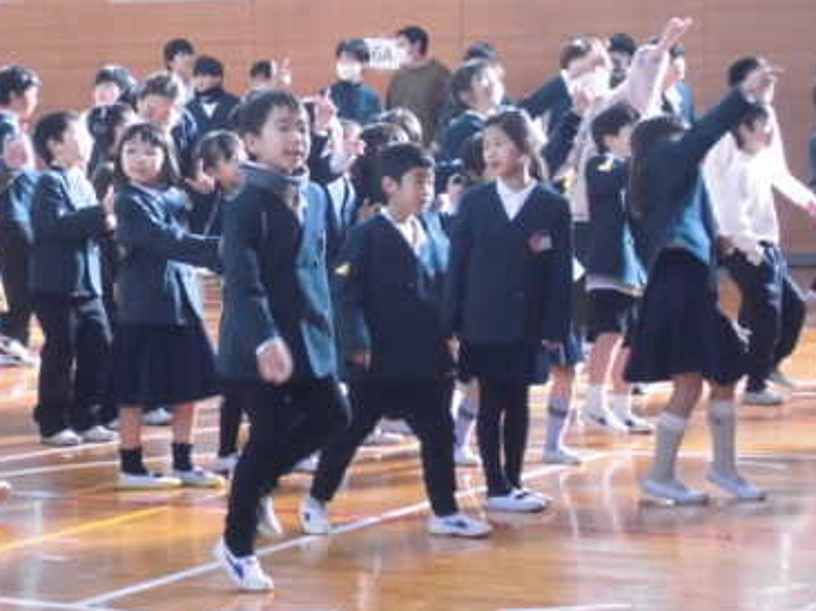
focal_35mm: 134
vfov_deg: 11.0
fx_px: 3157
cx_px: 279
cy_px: 220
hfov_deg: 14.7
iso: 400
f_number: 5.5
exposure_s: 1/60
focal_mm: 17.6
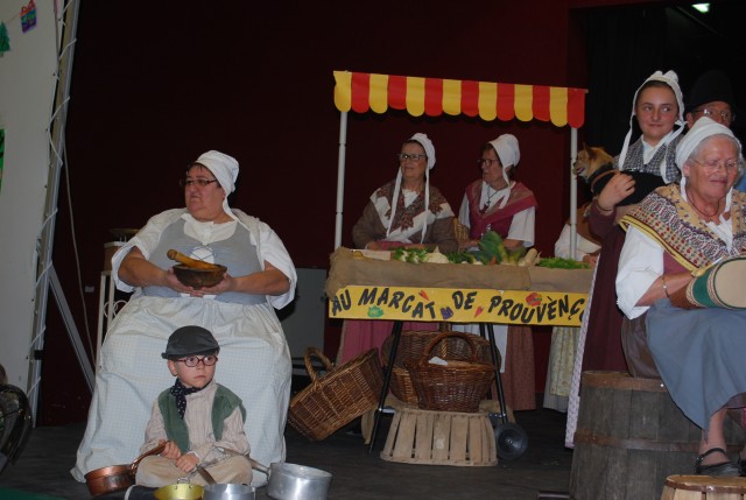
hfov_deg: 38.8
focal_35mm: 51
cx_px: 373
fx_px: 1059
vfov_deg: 26.6
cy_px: 250
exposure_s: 1/60
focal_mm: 34
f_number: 5
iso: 220
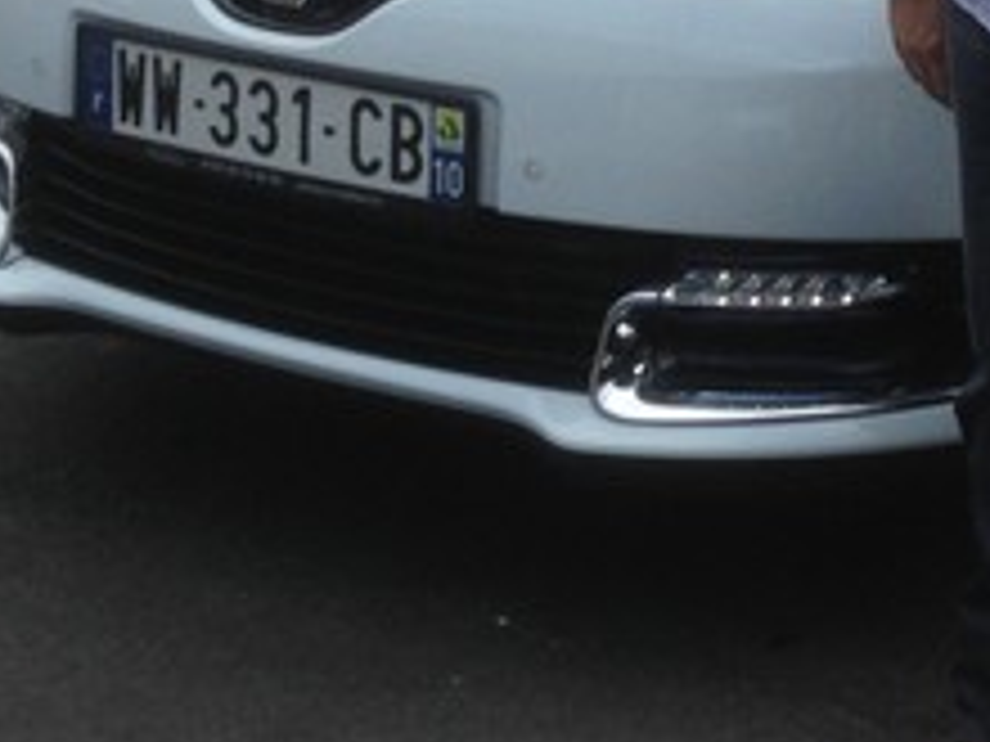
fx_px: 3432
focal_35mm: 120
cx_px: 1112
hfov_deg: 15.9
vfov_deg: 11.9
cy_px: -283
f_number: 2.4
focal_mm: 4.12
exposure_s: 1/1261
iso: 50
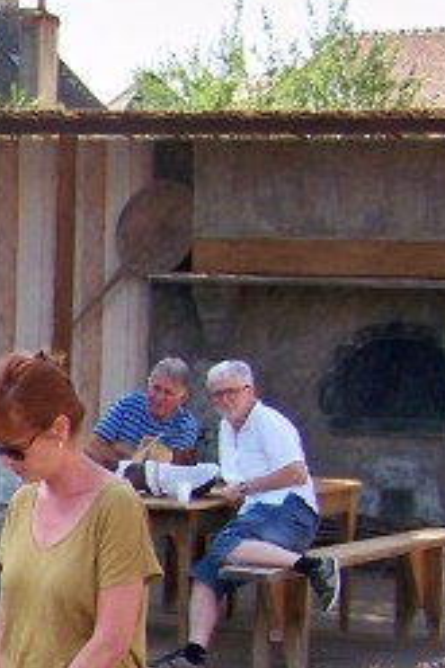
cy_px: 757
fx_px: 2636
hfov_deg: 8.5
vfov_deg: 14.1
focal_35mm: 142
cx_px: -728
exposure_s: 1/320
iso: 80
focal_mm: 5.85
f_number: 2.8
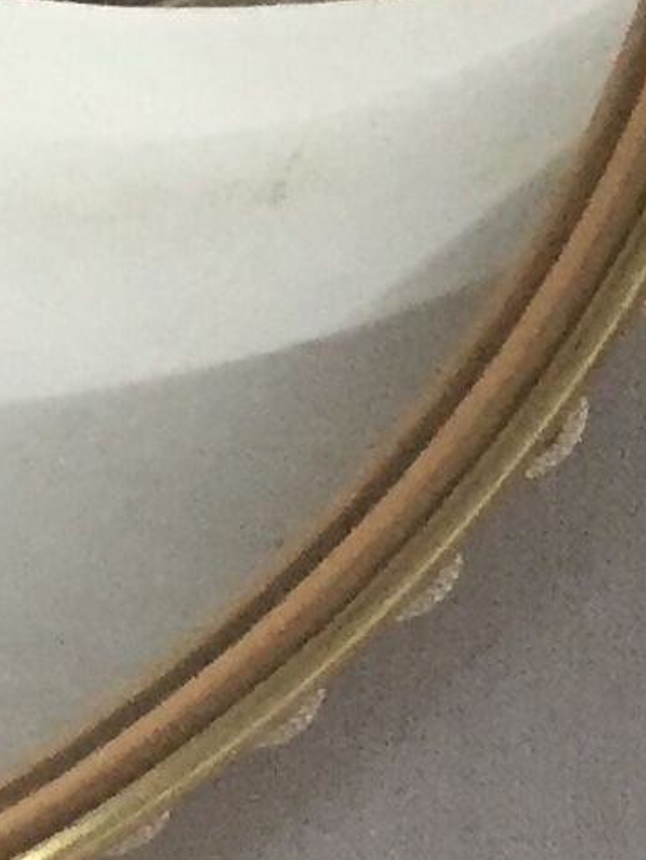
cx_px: -968
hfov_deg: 7.0
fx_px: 4974
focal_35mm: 200
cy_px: -22
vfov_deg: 9.8
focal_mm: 4.15
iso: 200
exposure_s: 1/33
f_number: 2.2
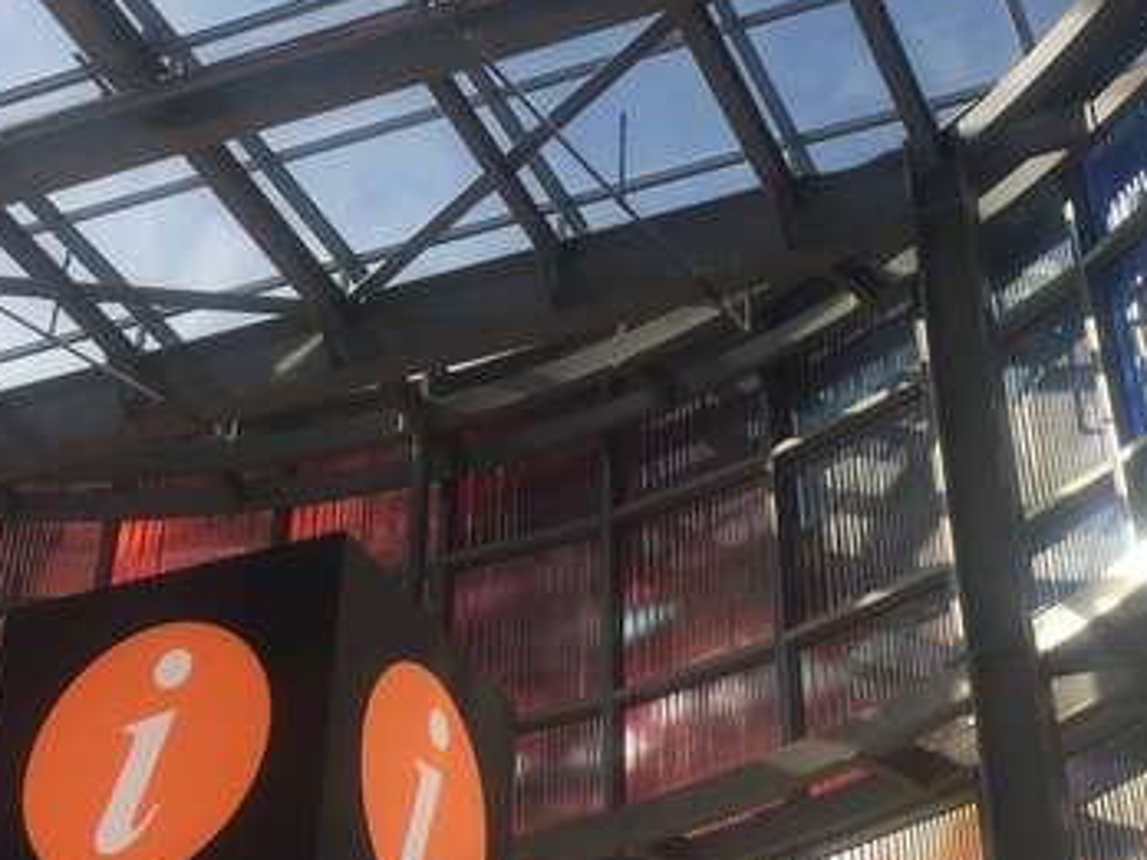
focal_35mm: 64
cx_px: 587
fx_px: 2121
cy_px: 277
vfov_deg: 22.8
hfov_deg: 30.3
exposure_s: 1/578
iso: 25
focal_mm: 4.15
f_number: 2.2
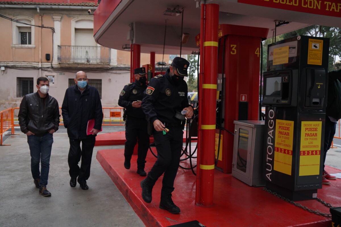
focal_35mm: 32
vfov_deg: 41.6
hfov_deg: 59.5
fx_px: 298
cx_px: 170
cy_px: 114
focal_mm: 21
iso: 800
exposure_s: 1/400
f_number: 4
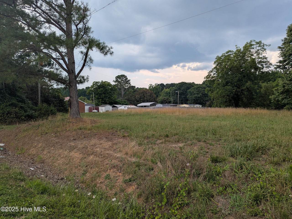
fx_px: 202
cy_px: 110
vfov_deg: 56.8
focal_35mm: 24
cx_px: 146
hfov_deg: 71.6
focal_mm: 6.81
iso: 48
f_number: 1.85
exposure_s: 1/1451
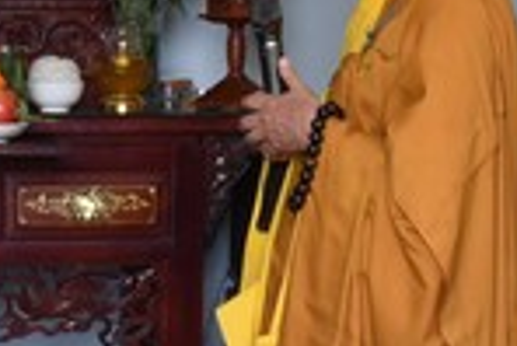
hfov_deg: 16.4
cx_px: 21
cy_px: 84
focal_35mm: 123
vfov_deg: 11.1
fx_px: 1768
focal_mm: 28
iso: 1600
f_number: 5.6
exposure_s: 1/125
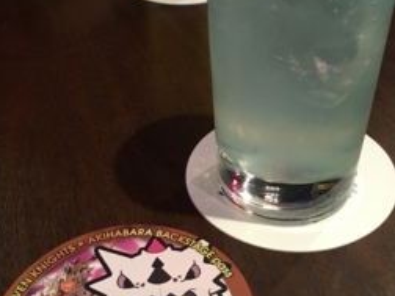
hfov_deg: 41.2
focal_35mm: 46
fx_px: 525
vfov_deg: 31.5
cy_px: 171
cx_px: 204
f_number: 2.2
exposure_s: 1/30
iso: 125
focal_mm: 4.15
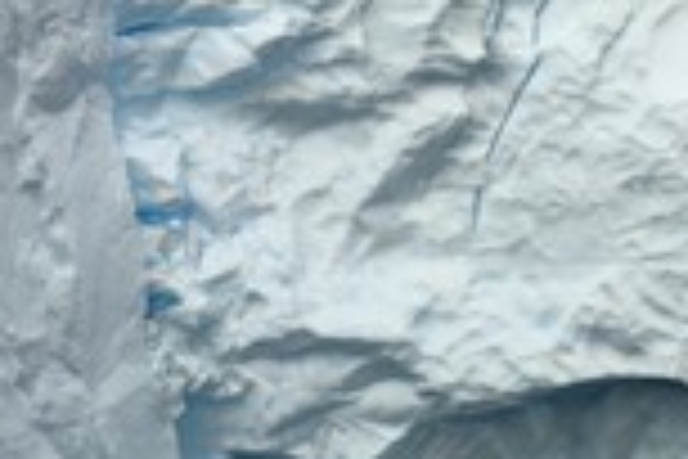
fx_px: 14676
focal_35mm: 768
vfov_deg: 1.8
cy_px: 369
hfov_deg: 2.7
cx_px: 710
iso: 400
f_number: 10
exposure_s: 1/640
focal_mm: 280
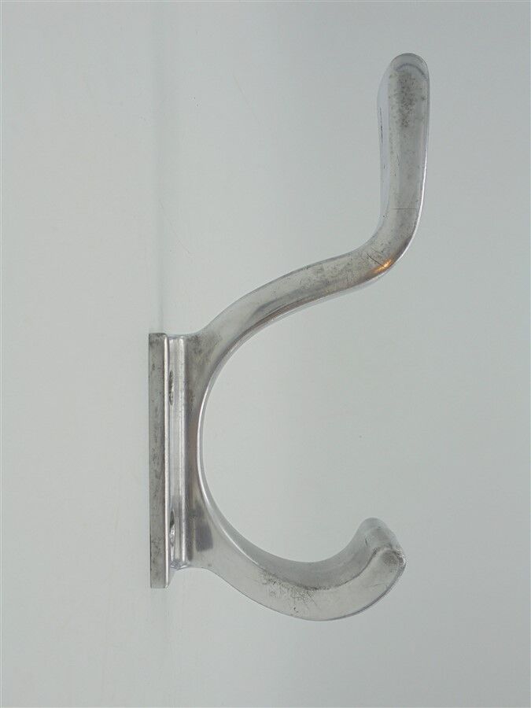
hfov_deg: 41.8
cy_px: 354
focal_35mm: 34
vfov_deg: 54.0
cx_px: 266
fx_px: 695
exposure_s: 1/80
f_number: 4
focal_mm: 6.1
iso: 100
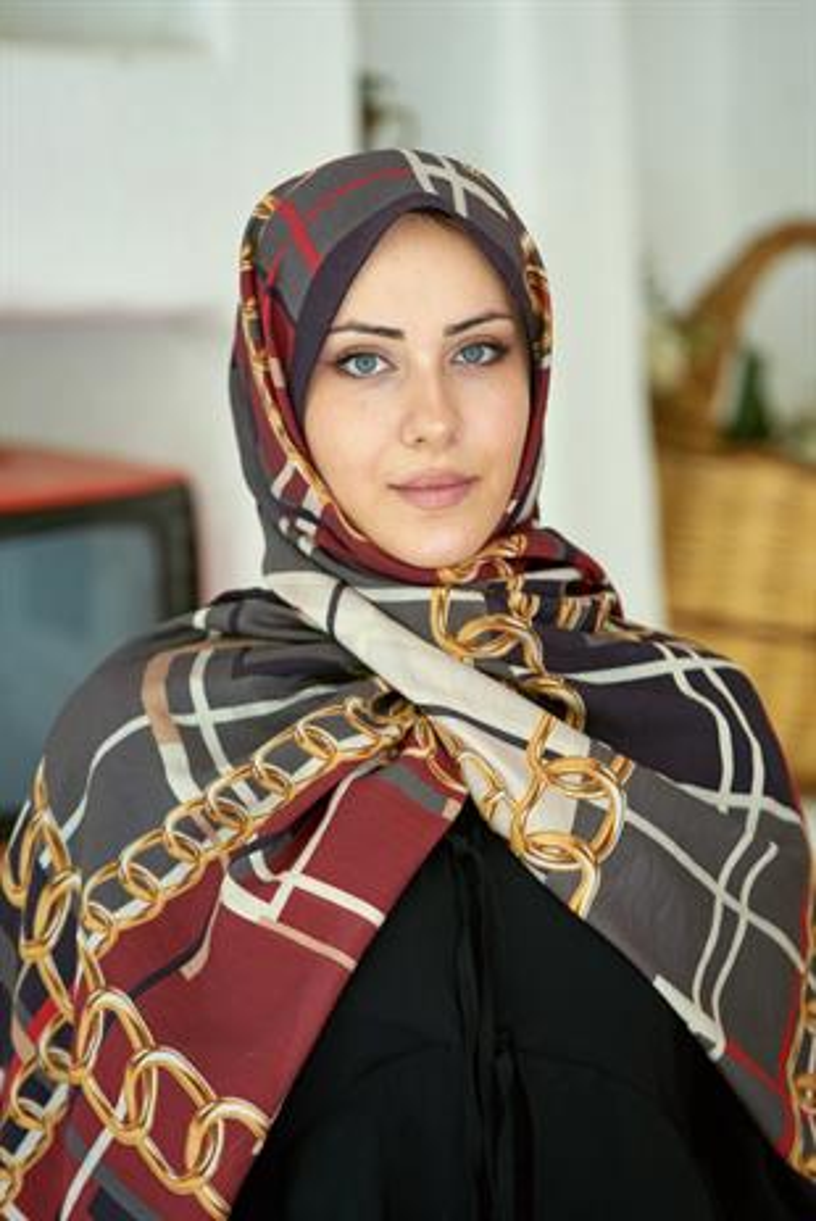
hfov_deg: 7.4
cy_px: 610
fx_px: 6280
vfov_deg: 11.1
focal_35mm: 185
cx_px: 408
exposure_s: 1/125
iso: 800
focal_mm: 185
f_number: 4.5
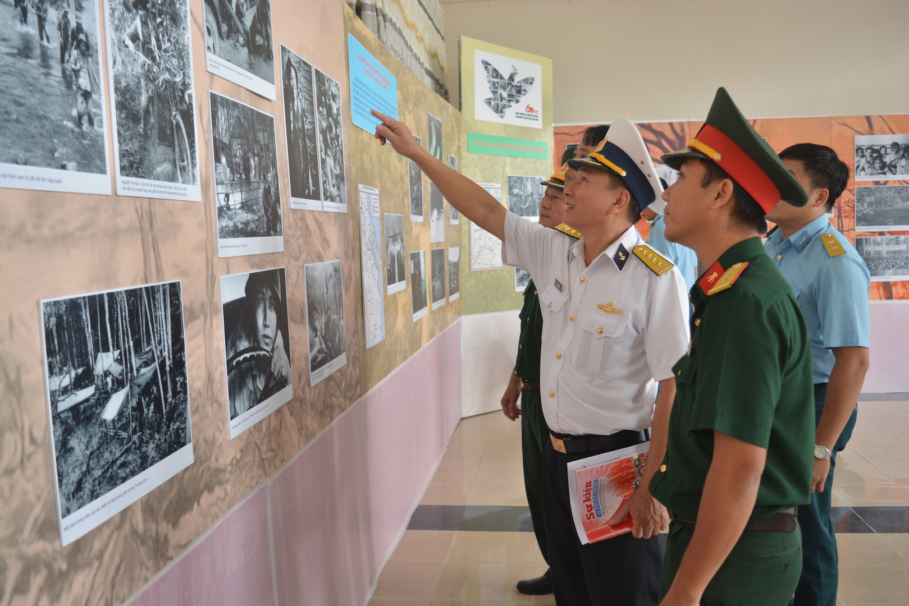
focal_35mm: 33
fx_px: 833
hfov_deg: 57.2
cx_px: 454
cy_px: 303
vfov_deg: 40.0
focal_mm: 22
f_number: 4
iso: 500
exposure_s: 1/60
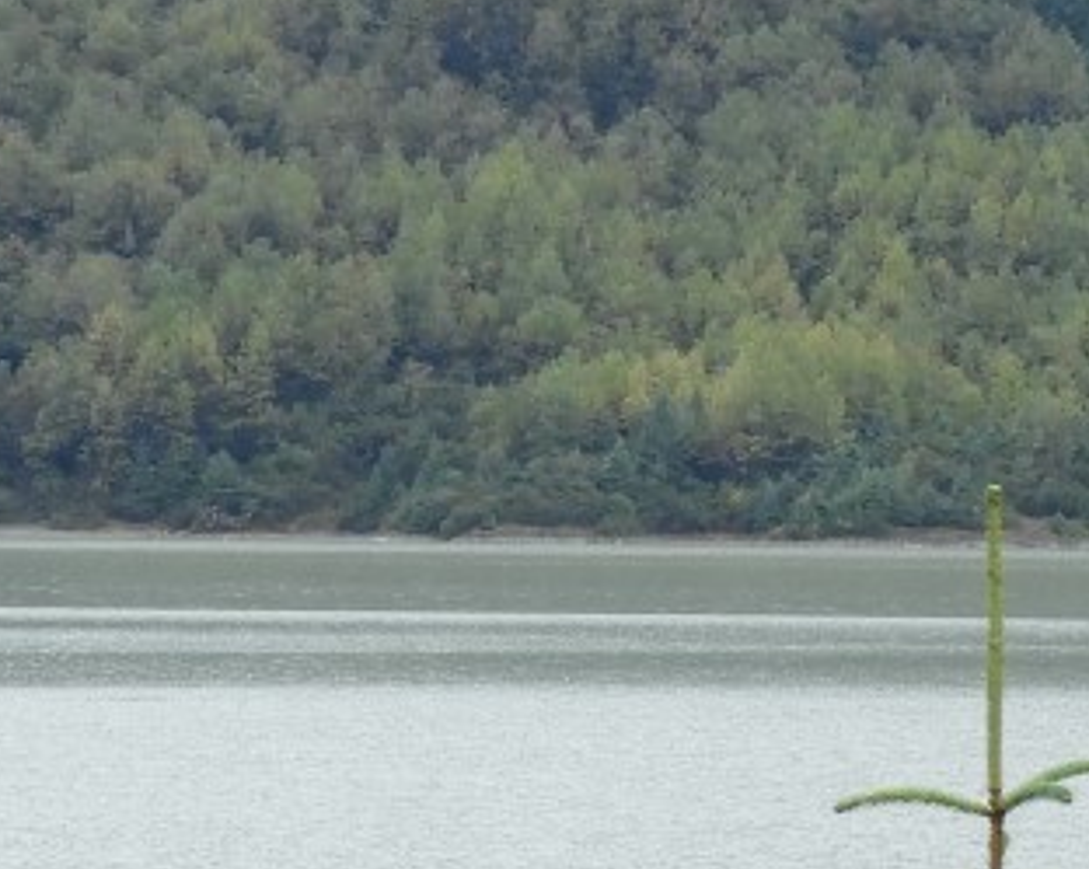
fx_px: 18161
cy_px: 244
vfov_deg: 2.7
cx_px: 223
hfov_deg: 3.4
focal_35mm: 564
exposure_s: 1/160
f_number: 5
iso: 100
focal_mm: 22.4
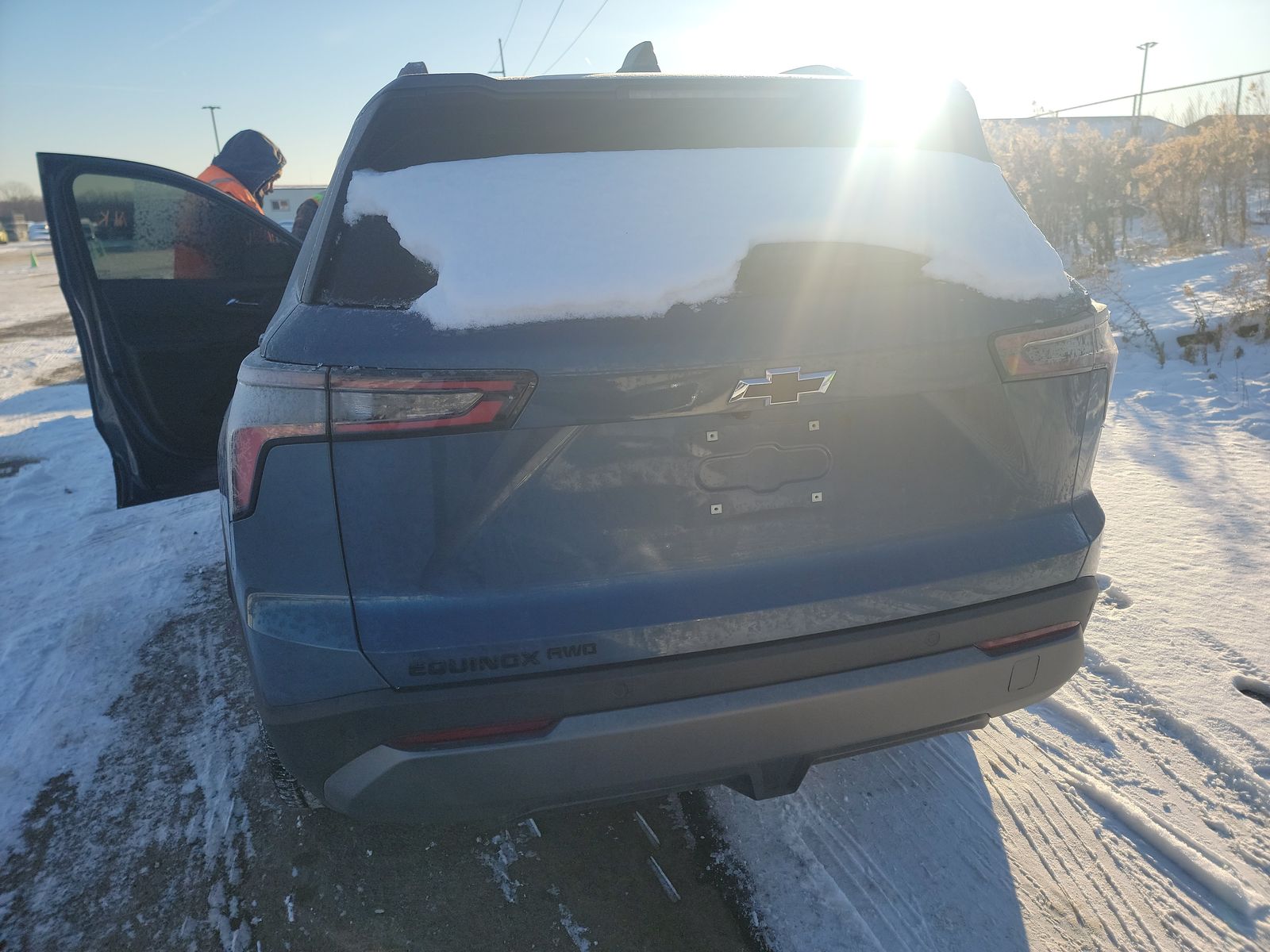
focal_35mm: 24
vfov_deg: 56.8
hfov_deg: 71.6
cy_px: 476
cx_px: 635
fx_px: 881
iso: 50
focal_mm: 6.7
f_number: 1.8
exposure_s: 1/781
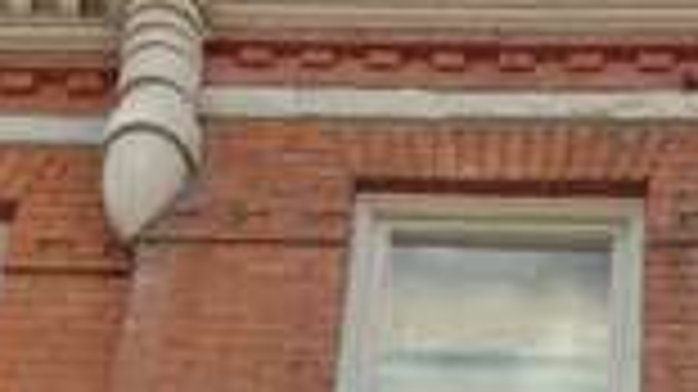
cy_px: 1262
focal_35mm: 185
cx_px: 662
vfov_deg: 6.0
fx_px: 3422
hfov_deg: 11.6
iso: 50
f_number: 2.4
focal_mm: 4.13
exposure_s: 1/452
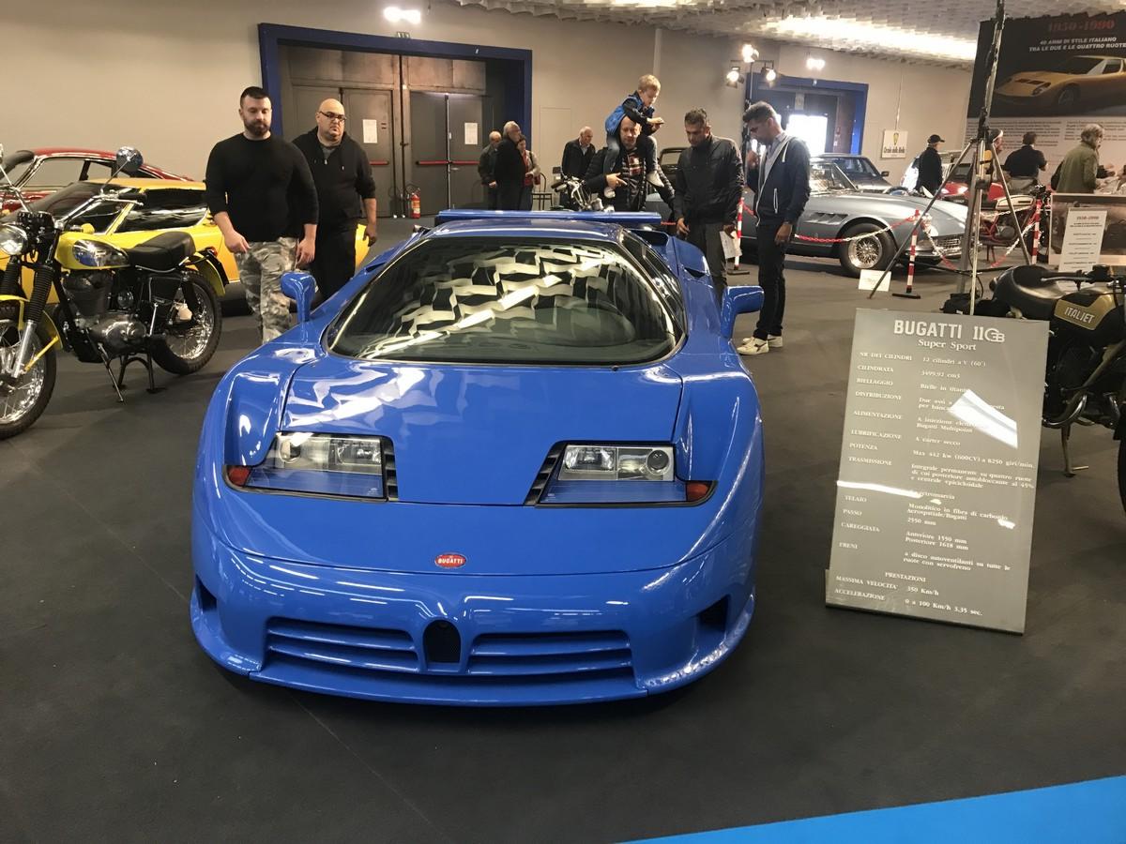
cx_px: 563
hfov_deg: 63.4
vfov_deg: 49.7
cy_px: 422
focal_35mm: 28
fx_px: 911
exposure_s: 1/17
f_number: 1.8
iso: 80
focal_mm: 3.99
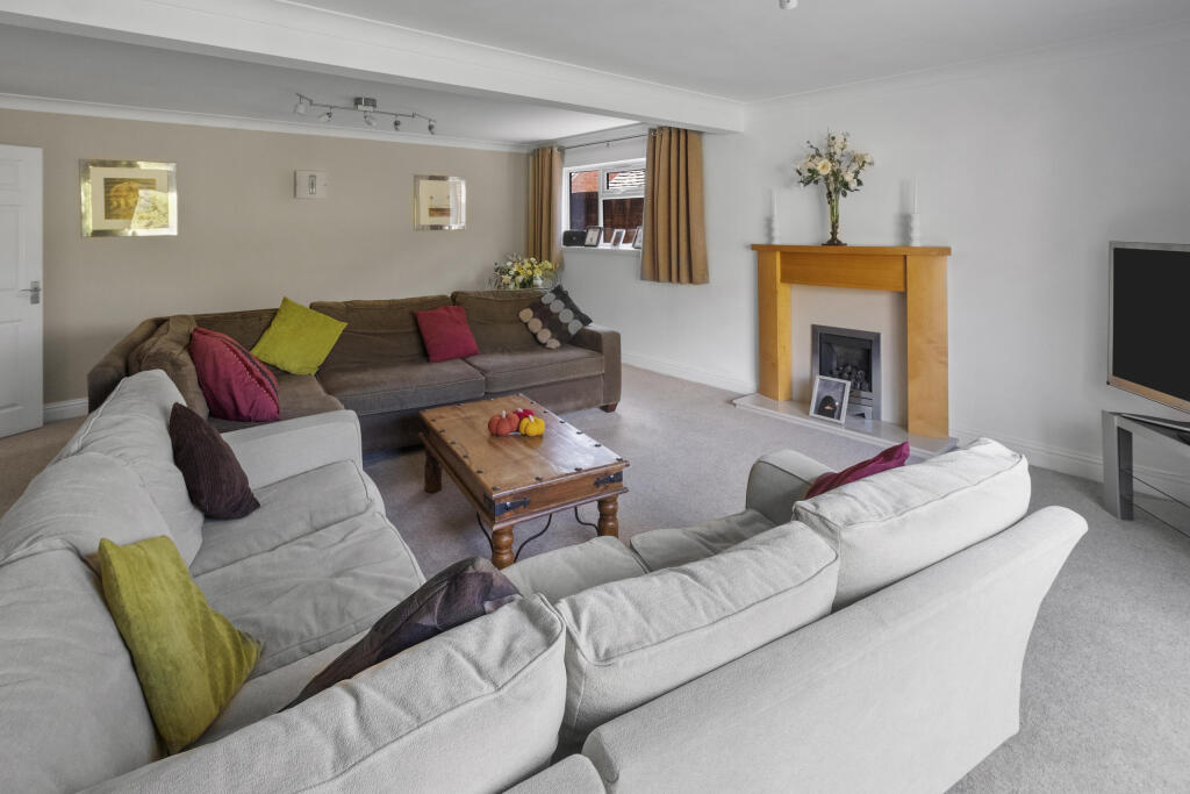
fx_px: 496
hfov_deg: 100.4
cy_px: 397
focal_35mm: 15
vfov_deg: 77.3
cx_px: 595
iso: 2500
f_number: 8
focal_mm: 10
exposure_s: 1/15
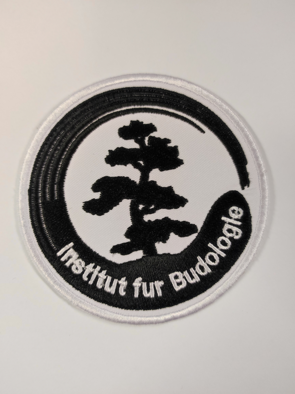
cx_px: 148
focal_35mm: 25
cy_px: 197
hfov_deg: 54.8
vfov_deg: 69.4
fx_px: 284
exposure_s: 1/50
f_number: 1.79
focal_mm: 4.7
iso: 983
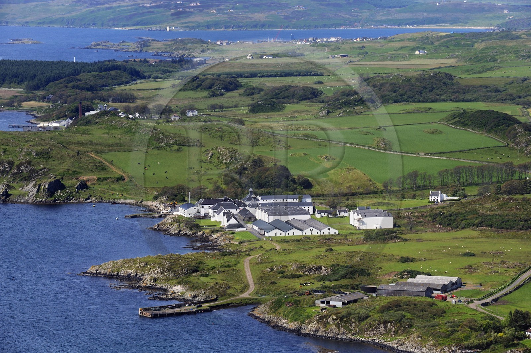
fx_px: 2358
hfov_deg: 12.8
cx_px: 266
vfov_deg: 8.6
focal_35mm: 160
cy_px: 176
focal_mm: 160
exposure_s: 1/800
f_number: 10
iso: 400
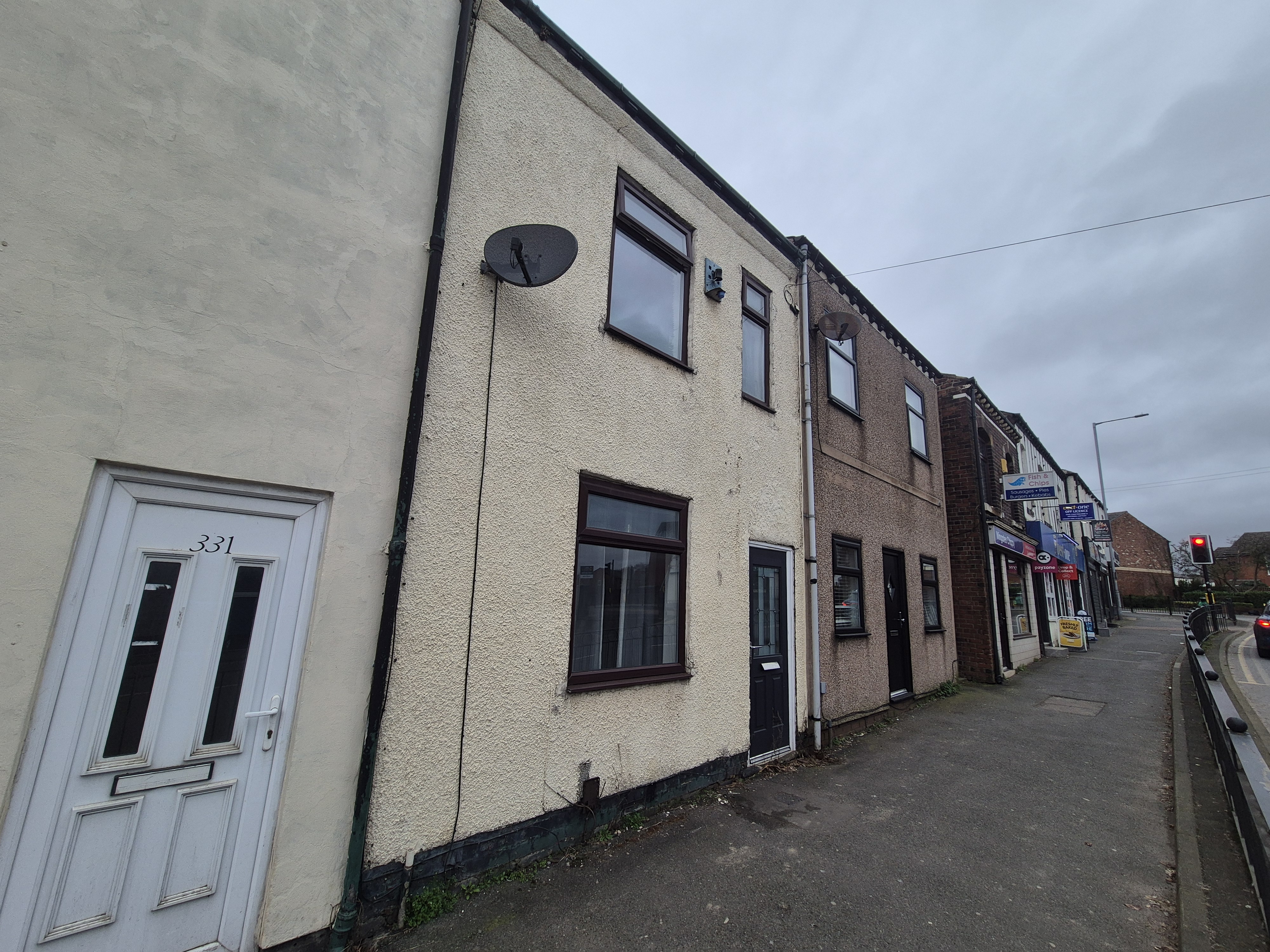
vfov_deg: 89.9
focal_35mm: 13
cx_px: 635
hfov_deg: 106.2
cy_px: 476
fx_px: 477
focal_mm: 2.2
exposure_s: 1/966
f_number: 2.2
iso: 50
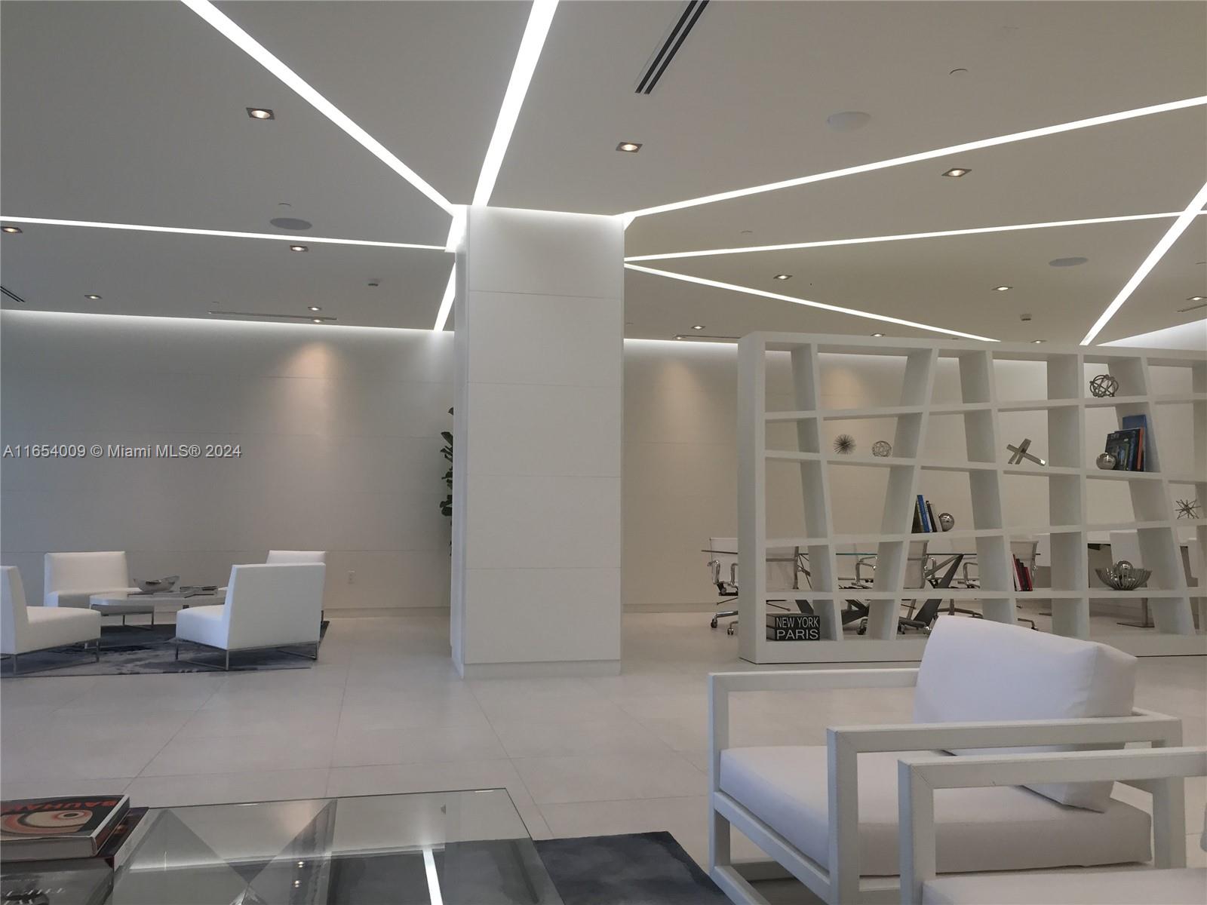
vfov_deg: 48.2
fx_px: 1011
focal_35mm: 29
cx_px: 604
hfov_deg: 61.7
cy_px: 452
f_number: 2.2
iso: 32
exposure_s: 1/40
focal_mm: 4.15
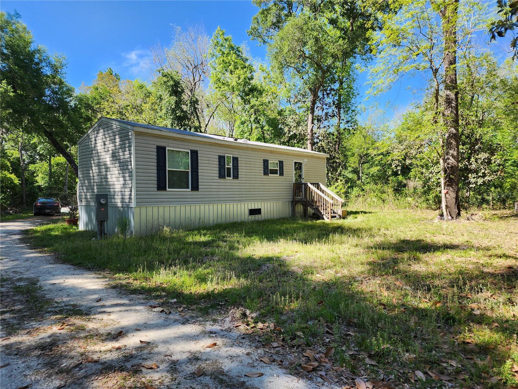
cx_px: 259
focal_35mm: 23
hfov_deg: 73.9
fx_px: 344
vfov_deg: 58.9
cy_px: 194
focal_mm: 6.4
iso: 12
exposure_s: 1/323
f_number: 1.8
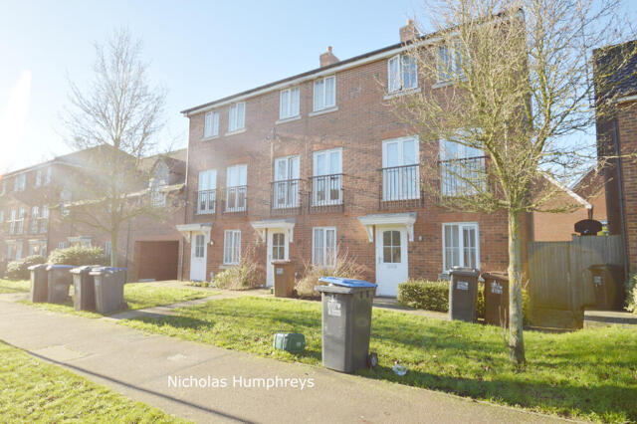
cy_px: 212
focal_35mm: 20
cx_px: 318
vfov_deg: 63.2
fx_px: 345
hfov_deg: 85.5
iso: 400
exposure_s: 1/400
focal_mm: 13
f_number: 11
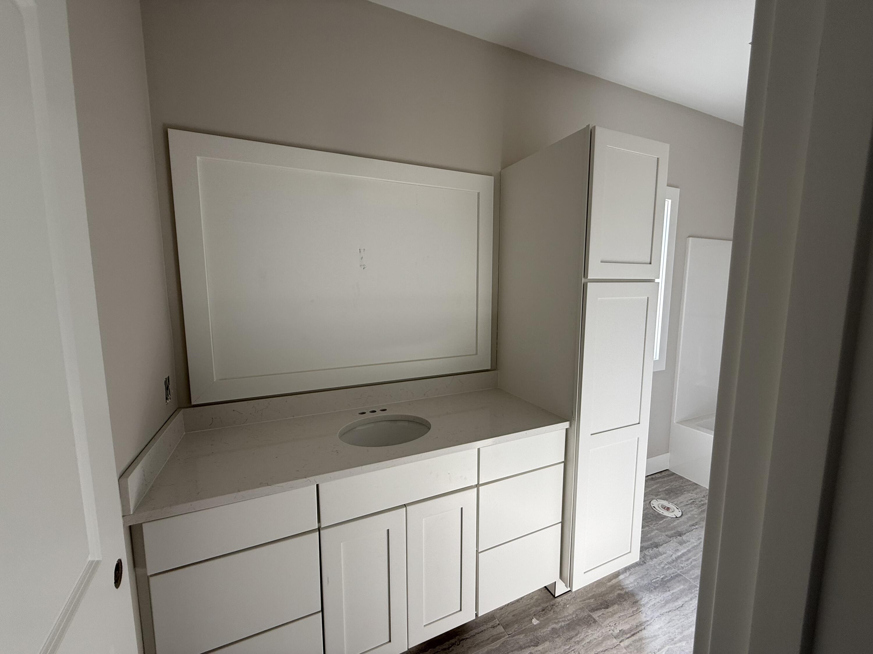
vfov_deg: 85.7
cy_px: 327
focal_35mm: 14
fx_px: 353
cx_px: 436
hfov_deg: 102.1
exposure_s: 1/107
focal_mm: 2.22
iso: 40
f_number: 2.2
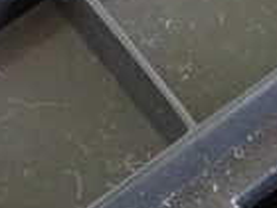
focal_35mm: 189
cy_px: 115
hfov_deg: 10.2
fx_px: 1512
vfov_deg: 7.9
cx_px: 396
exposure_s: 1/30
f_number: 2.9
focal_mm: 7.84
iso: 800
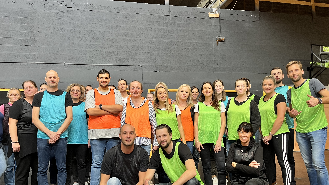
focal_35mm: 30
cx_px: 156
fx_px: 262
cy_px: 109
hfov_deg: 64.3
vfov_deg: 38.8
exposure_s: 1/50
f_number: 1.6
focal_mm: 5.1
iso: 100
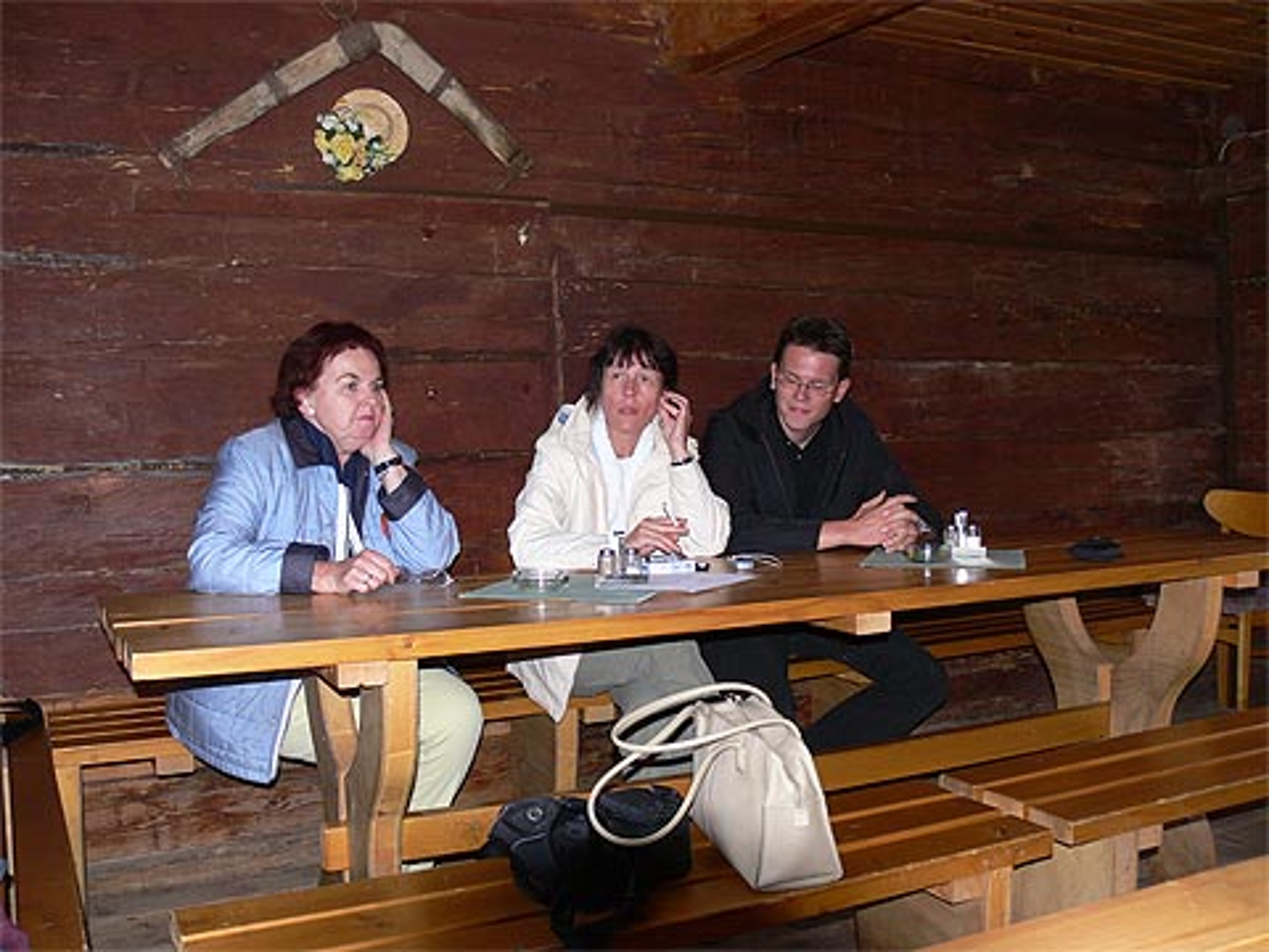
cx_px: 634
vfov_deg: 40.7
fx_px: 1283
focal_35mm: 35
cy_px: 476
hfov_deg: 52.6
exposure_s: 1/30
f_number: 3.2
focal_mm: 7.4
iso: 100
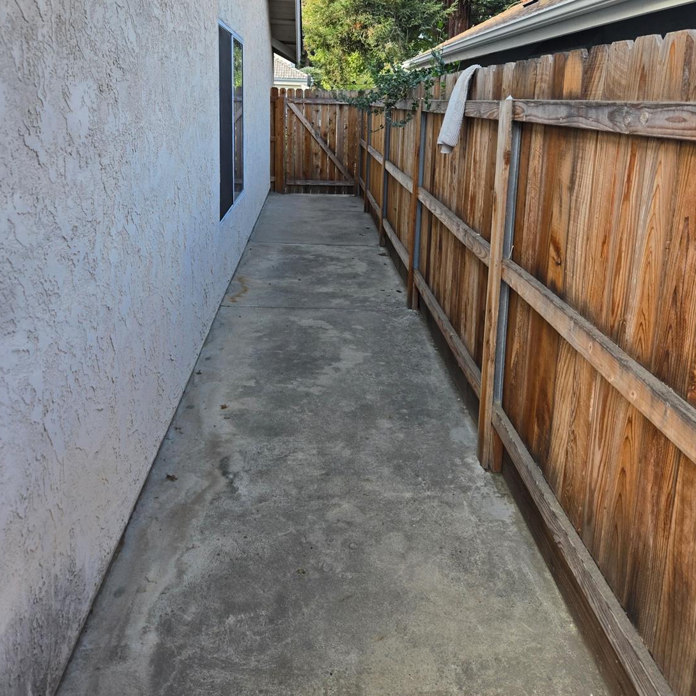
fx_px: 637
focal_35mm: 28
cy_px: 223
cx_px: 355
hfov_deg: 57.3
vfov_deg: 55.9
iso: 80
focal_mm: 5.4
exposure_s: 1/508
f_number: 1.8
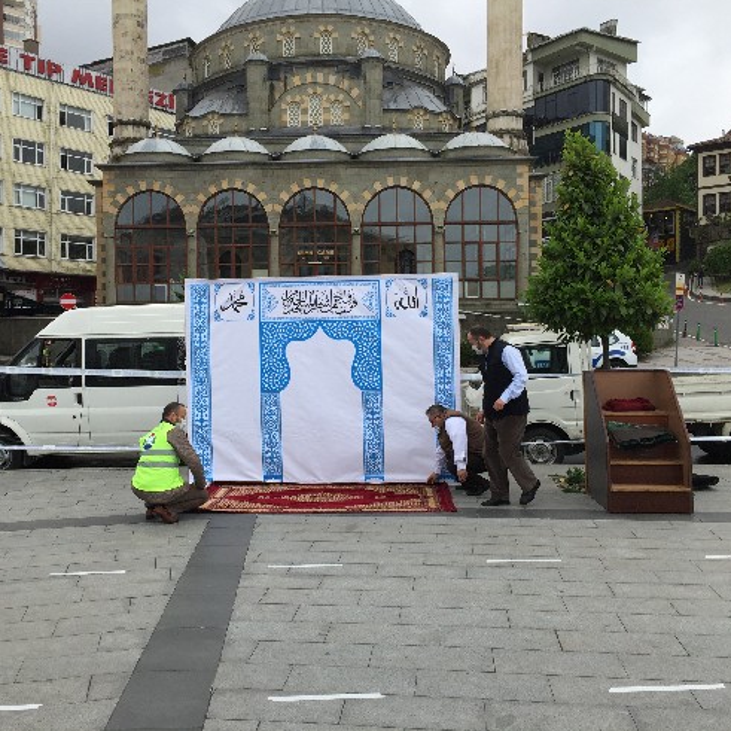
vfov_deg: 47.2
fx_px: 836
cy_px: 363
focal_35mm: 35
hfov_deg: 47.1
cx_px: 320
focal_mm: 4.15
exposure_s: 1/1319
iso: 32
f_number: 2.2
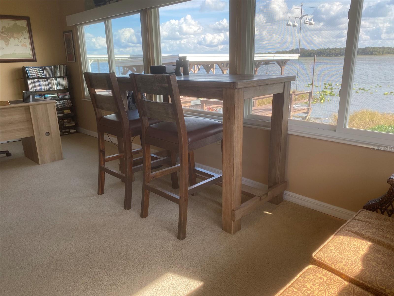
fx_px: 296
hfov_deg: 67.3
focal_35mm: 26
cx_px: 197
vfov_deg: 53.1
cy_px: 148
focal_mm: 4.25
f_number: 1.8
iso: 32
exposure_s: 1/291
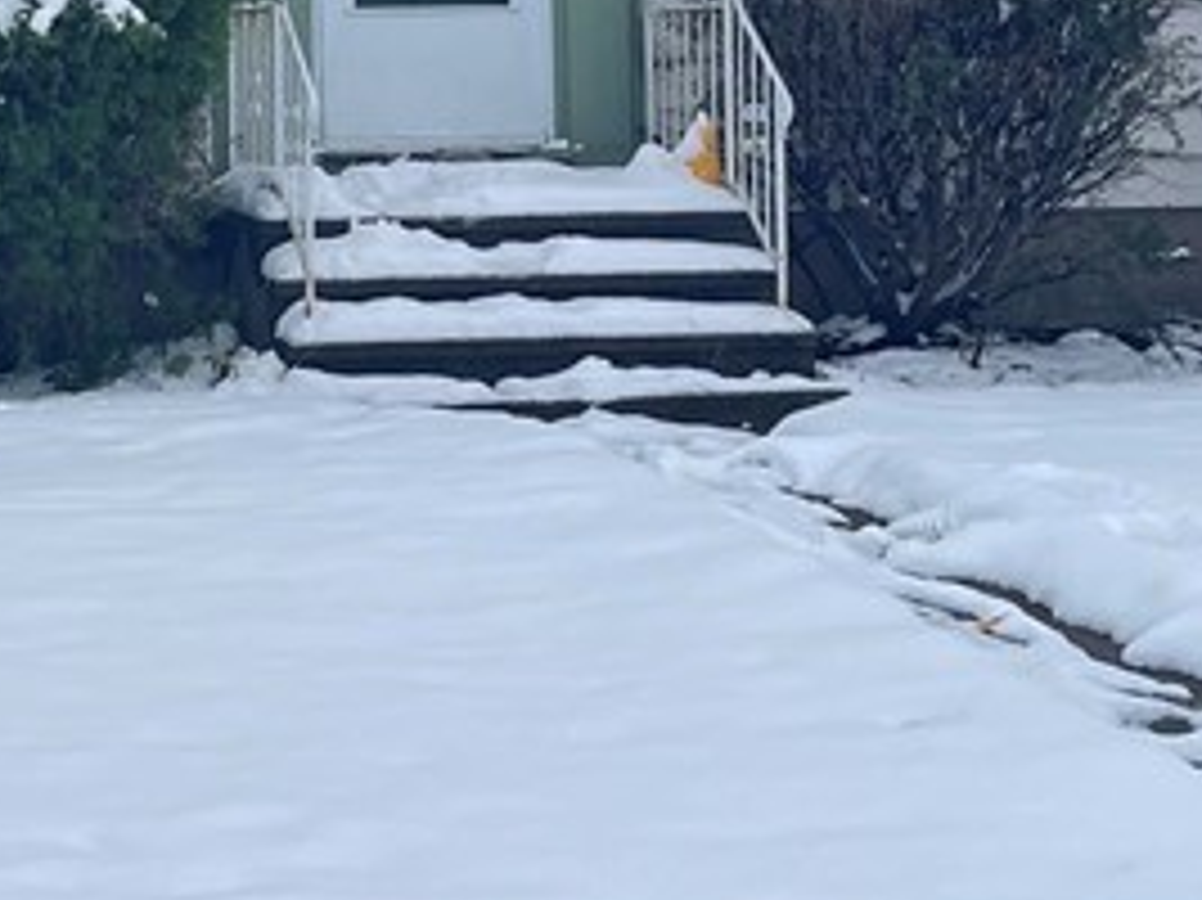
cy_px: -40
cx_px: 72
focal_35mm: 96
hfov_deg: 20.0
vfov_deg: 15.1
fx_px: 3332
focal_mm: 5.1
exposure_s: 1/874
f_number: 1.6
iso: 32
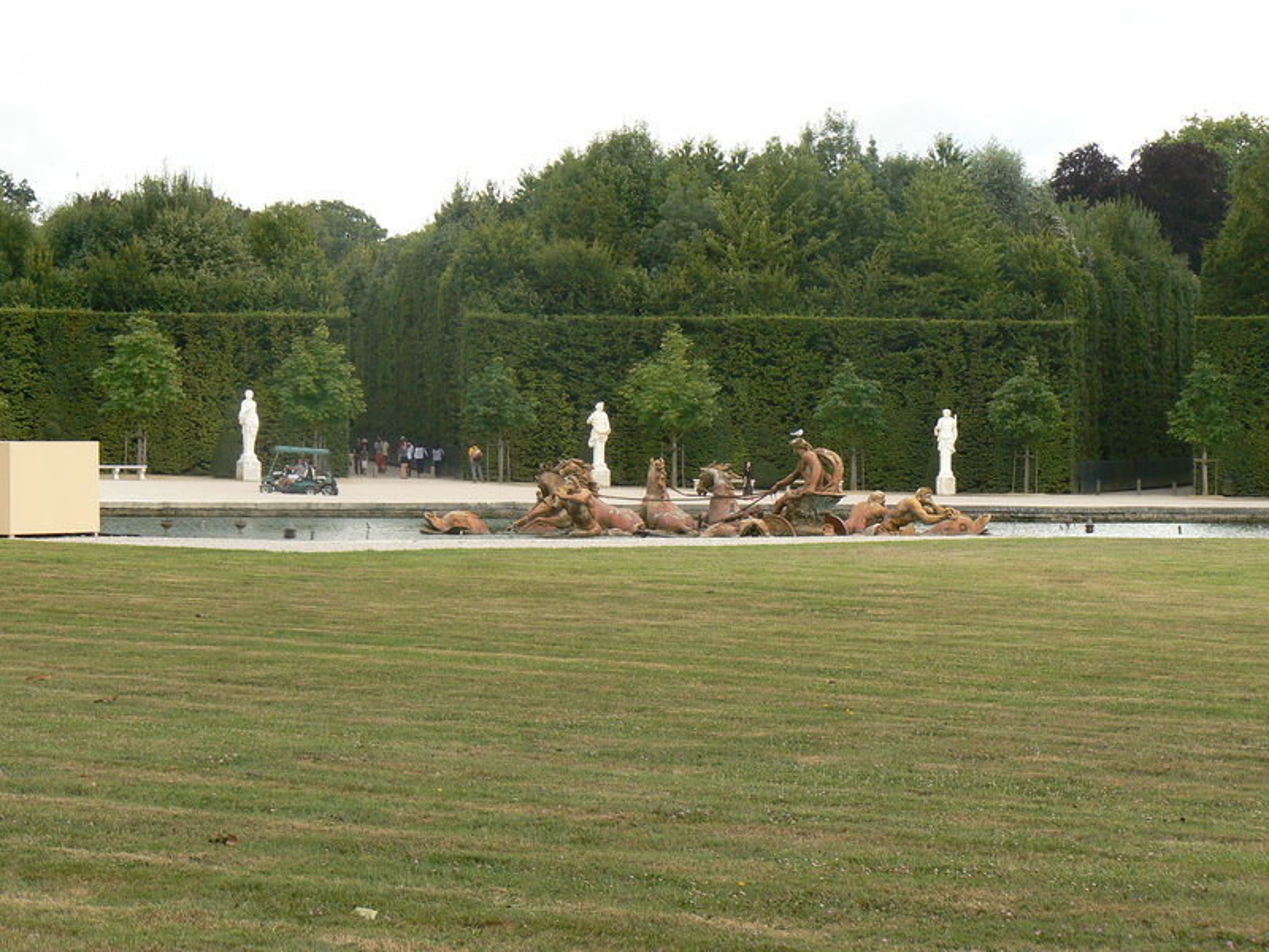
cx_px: 634
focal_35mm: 109
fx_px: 3996
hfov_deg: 18.0
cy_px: 476
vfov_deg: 13.6
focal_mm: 18.2
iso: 80
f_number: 5.6
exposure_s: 1/125
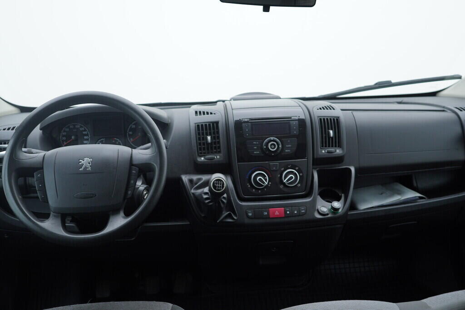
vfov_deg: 36.9
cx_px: 232
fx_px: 465
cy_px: 155
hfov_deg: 53.1
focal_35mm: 36
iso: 125
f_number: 3.2
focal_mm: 24
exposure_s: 1/50
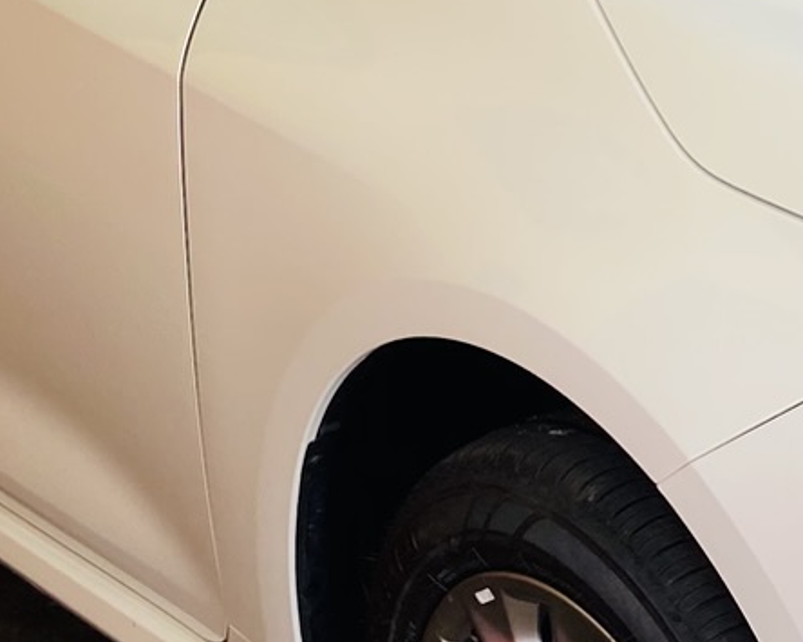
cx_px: 977
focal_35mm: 117
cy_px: 353
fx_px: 2780
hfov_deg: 15.8
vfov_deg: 13.2
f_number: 1.8
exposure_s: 1/122
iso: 32
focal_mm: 4.25
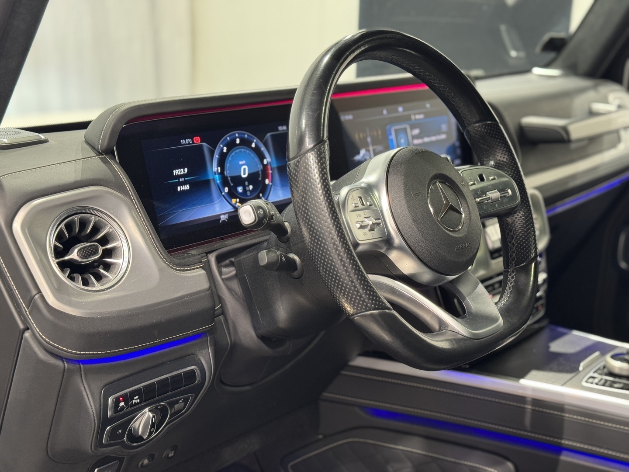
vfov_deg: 30.3
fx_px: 872
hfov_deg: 39.7
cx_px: 314
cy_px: 236
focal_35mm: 48
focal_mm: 6.76
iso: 200
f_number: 1.78
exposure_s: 1/33
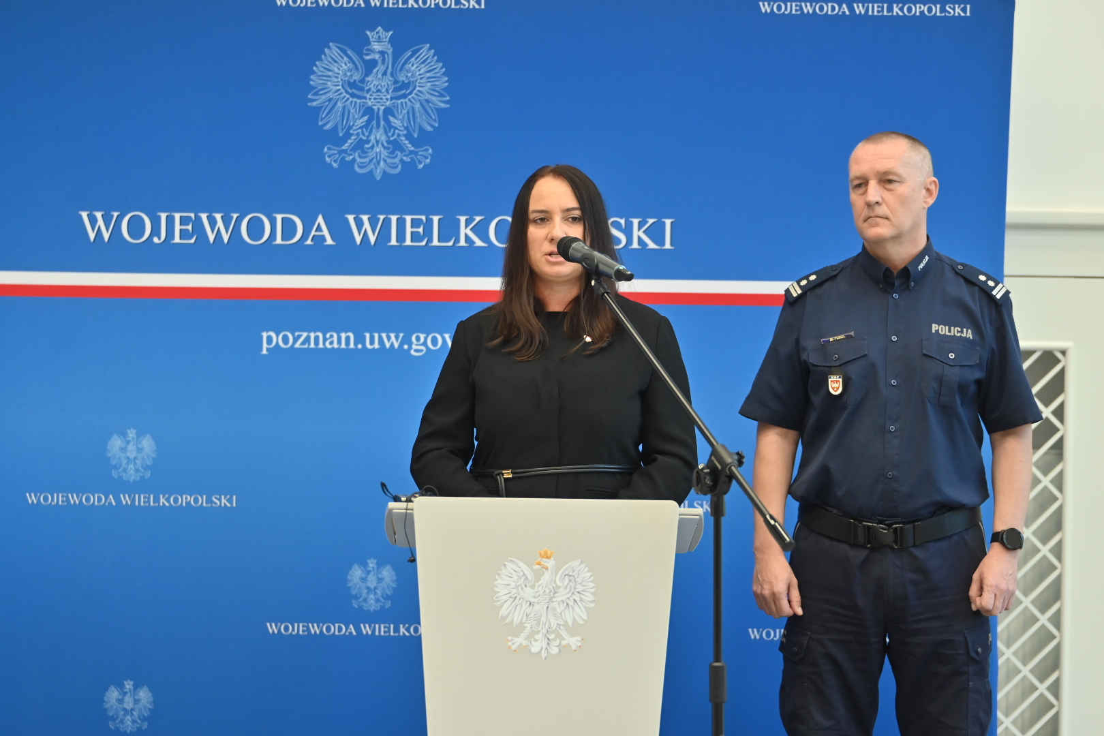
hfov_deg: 19.5
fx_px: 3220
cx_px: 552
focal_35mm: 105
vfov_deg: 13.0
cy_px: 368
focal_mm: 105
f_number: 2.8
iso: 1100
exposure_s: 1/400
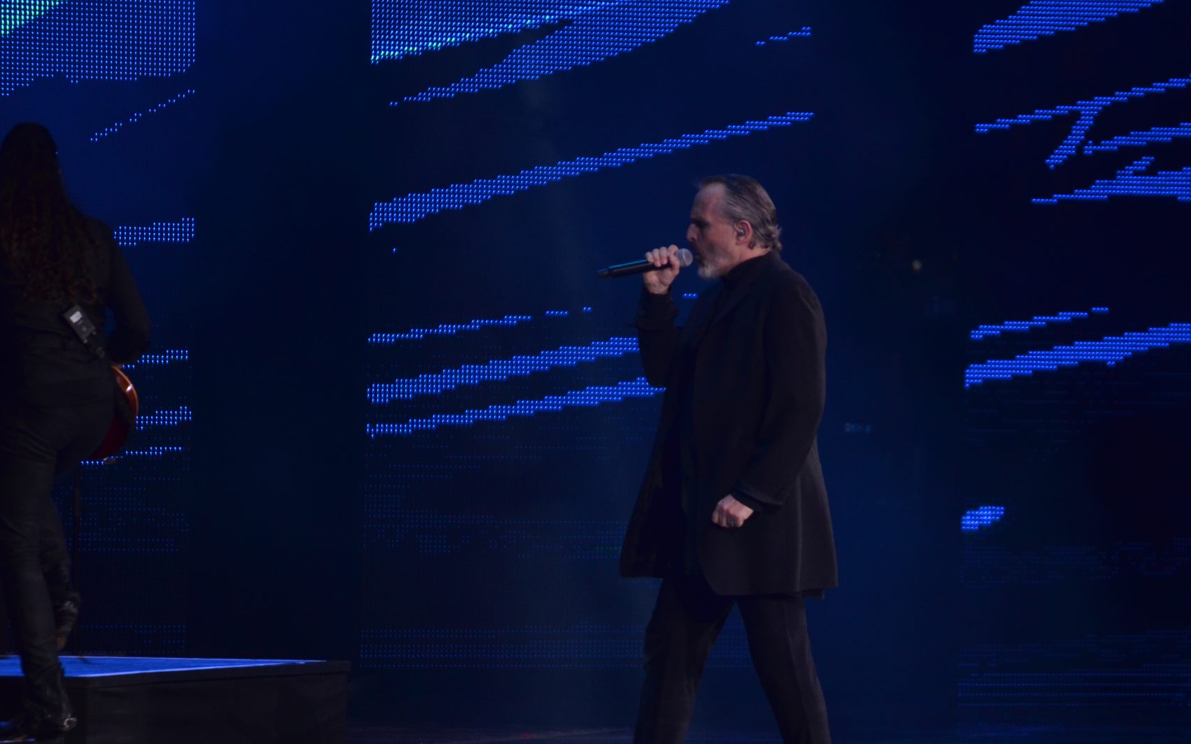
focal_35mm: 323
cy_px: 474
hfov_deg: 6.5
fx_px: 10471
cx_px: 701
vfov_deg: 4.1
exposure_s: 1/160
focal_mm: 175
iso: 1000
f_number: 5.3
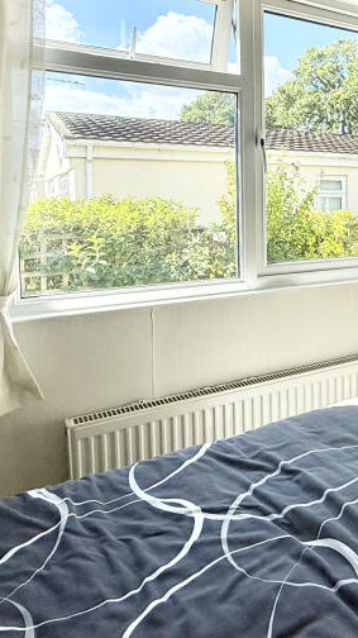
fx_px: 524
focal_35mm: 31
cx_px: 369
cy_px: 233
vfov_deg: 61.7
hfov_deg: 33.9
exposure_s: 1/658
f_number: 2.2
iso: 64
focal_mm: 2.22
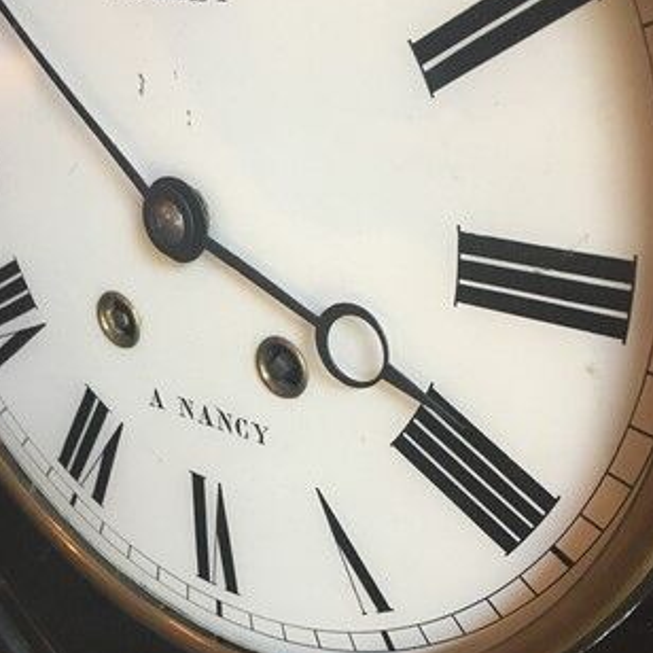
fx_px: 1067
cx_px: 257
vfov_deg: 33.2
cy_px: 507
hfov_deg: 33.9
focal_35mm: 50
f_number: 2.2
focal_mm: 4.15
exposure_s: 1/20
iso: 200
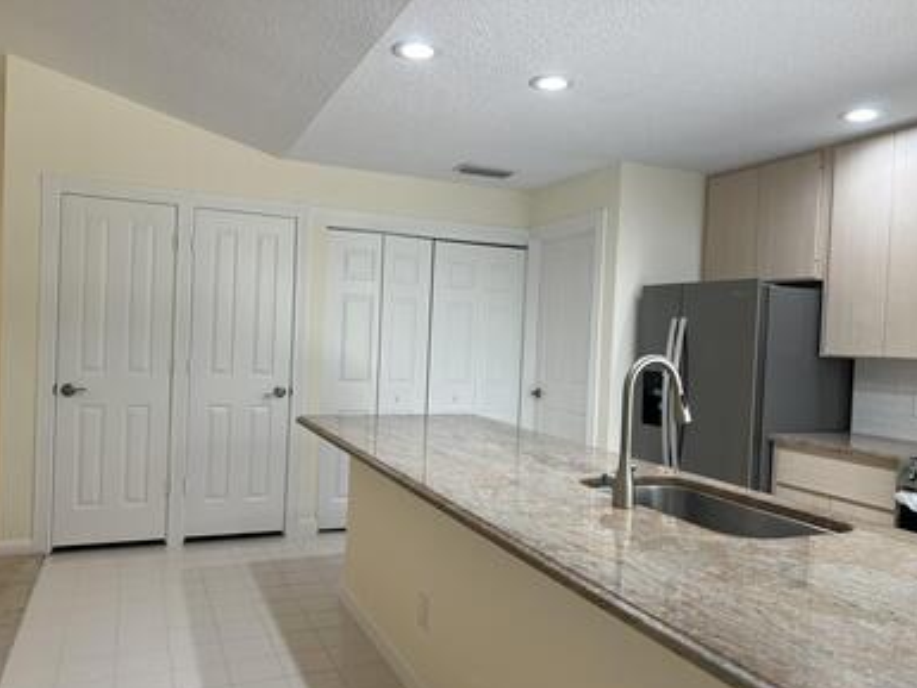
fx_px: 715
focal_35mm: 27
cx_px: 453
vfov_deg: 51.4
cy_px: 355
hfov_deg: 65.3
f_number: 1.5
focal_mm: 5.7
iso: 80
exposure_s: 1/120
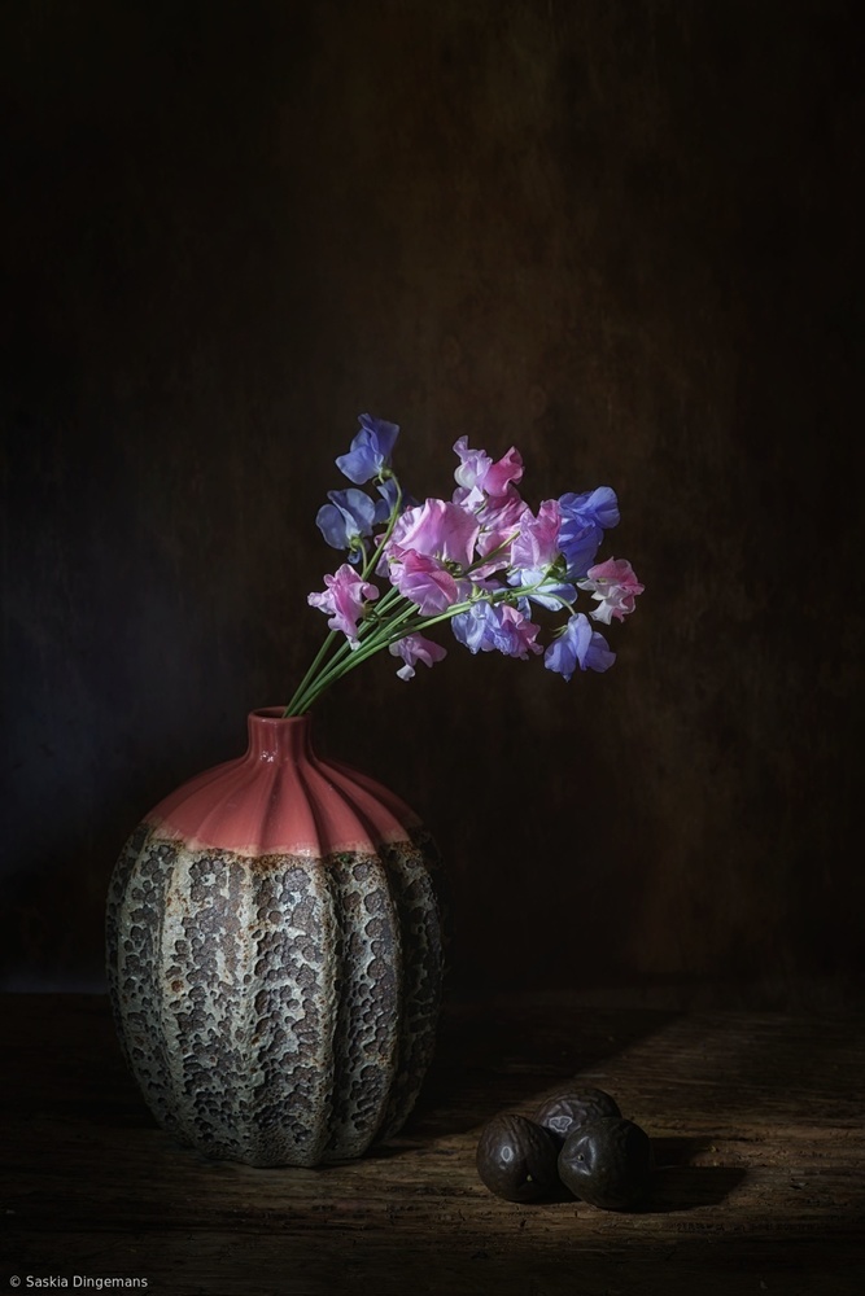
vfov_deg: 28.8
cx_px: 432
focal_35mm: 70
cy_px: 648
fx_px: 2522
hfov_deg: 19.5
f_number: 8
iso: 50
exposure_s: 8
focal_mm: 70
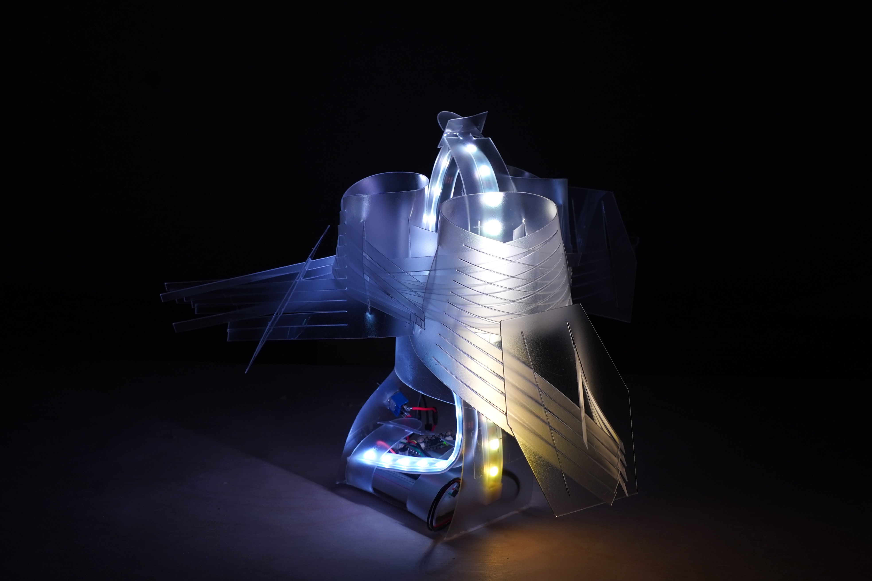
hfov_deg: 43.6
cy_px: 290
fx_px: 1090
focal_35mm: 45
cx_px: 436
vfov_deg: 29.9
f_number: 9
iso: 400
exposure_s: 1/13
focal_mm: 30
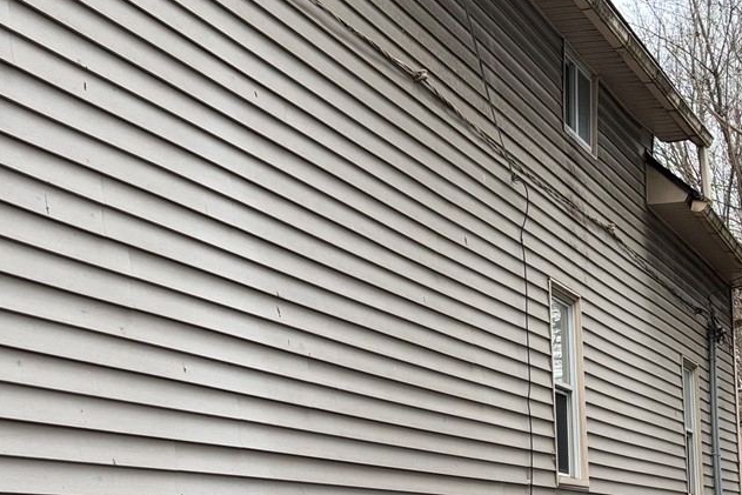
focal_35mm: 81
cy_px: 353
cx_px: 467
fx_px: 1670
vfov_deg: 16.8
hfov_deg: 25.0
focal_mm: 6.76
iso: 100
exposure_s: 1/625
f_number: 1.78
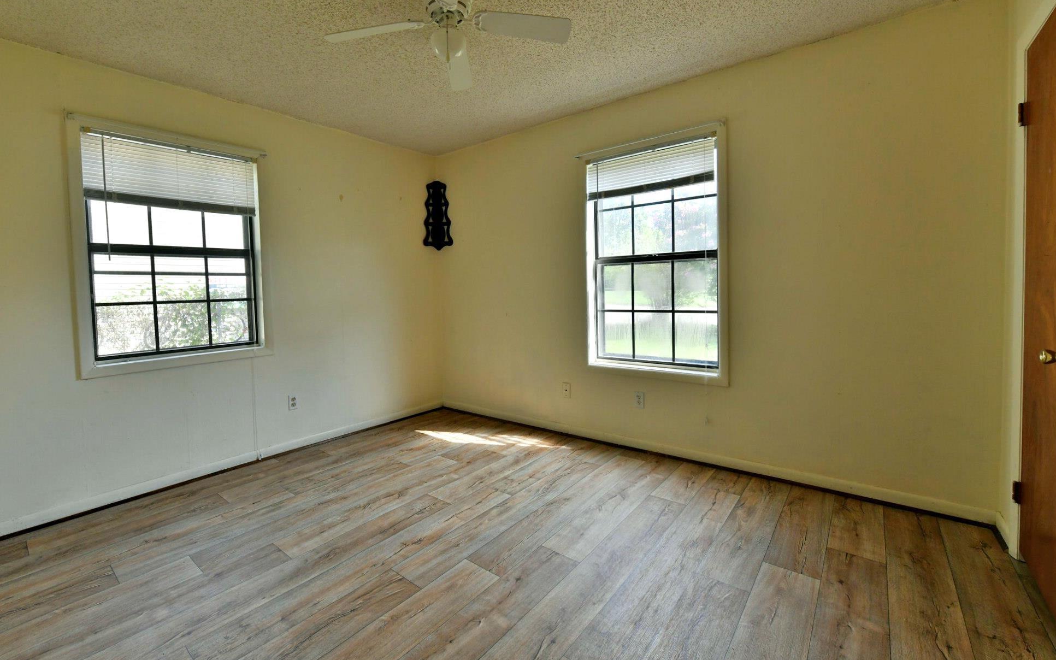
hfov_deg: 101.4
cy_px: 307
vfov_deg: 74.7
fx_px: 432
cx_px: 503
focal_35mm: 15
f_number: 8
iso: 2500
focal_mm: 14
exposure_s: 1/500
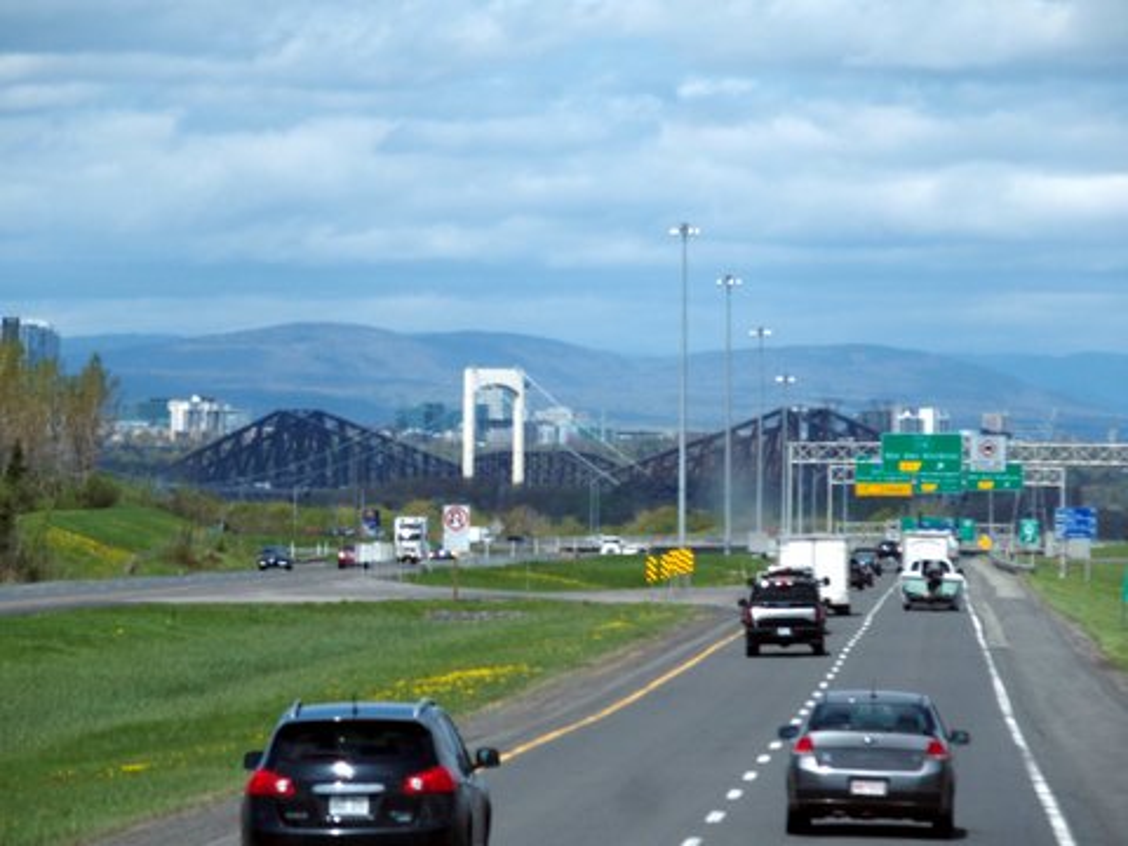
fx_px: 7886
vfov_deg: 6.1
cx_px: 564
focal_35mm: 242
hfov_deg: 8.2
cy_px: 423
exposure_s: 1/1000
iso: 100
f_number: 4.5
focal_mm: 51.4
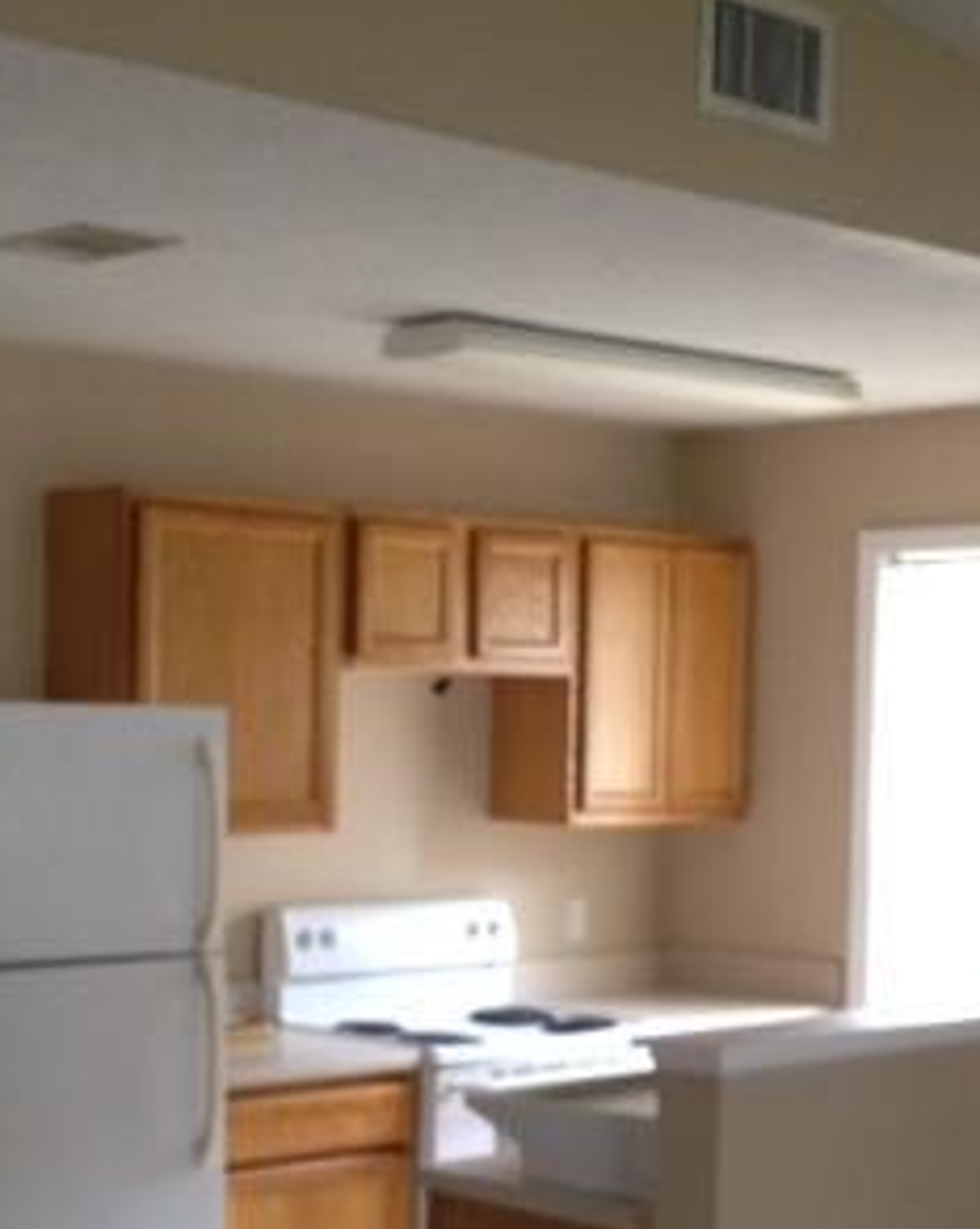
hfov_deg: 20.4
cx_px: 559
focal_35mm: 75
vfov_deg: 25.3
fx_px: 2723
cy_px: 833
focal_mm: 4.28
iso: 125
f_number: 2.4
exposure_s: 1/20
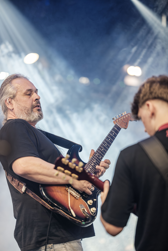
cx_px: 84
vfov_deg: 18.1
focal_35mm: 113
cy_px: 126
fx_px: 791
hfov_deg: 12.1
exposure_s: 1/640
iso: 1000
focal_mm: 75
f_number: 1.2
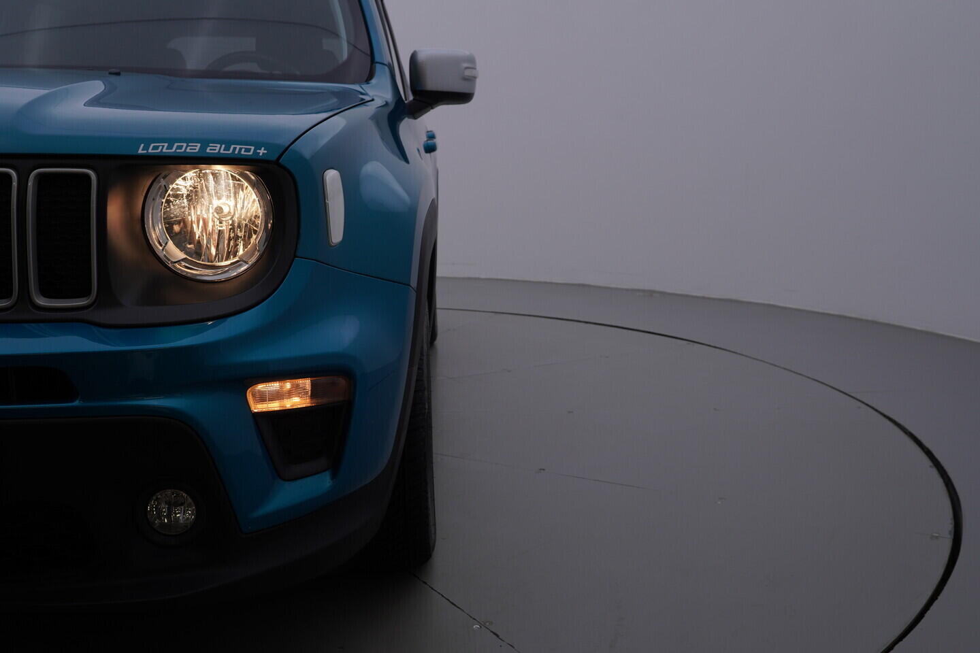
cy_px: 326
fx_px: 980
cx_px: 490
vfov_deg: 36.9
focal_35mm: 36
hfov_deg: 53.1
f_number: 5.6
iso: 125
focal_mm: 24
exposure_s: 1/160
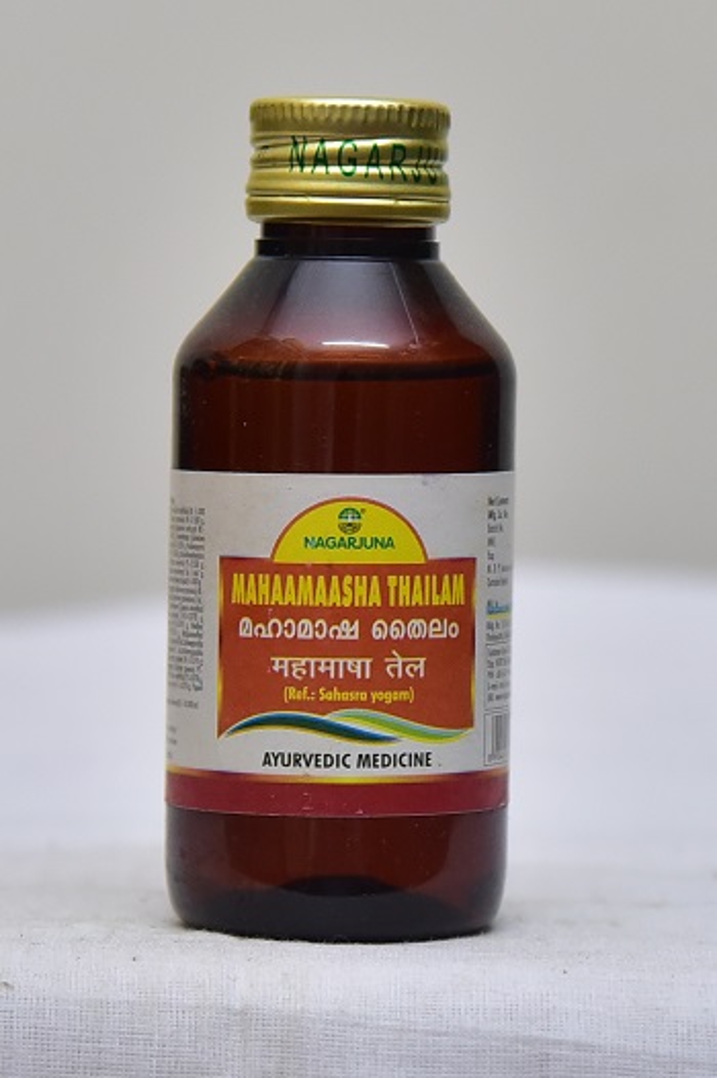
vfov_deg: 27.0
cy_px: 539
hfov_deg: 18.2
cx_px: 358
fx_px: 2243
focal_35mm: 75
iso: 1600
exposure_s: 1/125
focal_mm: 75
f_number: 4.5
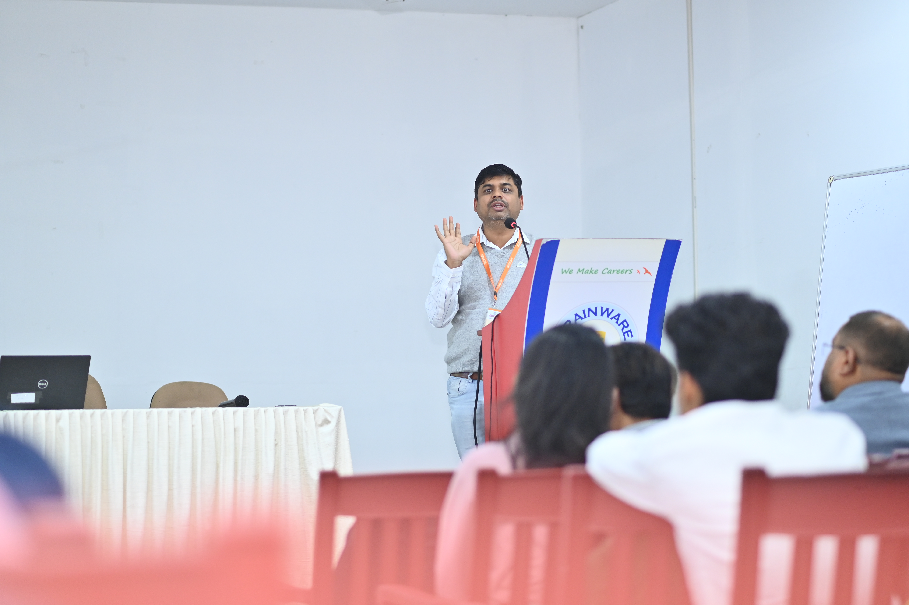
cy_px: 302
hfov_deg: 22.6
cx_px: 464
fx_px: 2271
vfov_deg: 15.2
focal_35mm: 90
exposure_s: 1/100
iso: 1000
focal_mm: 85
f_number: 2.5
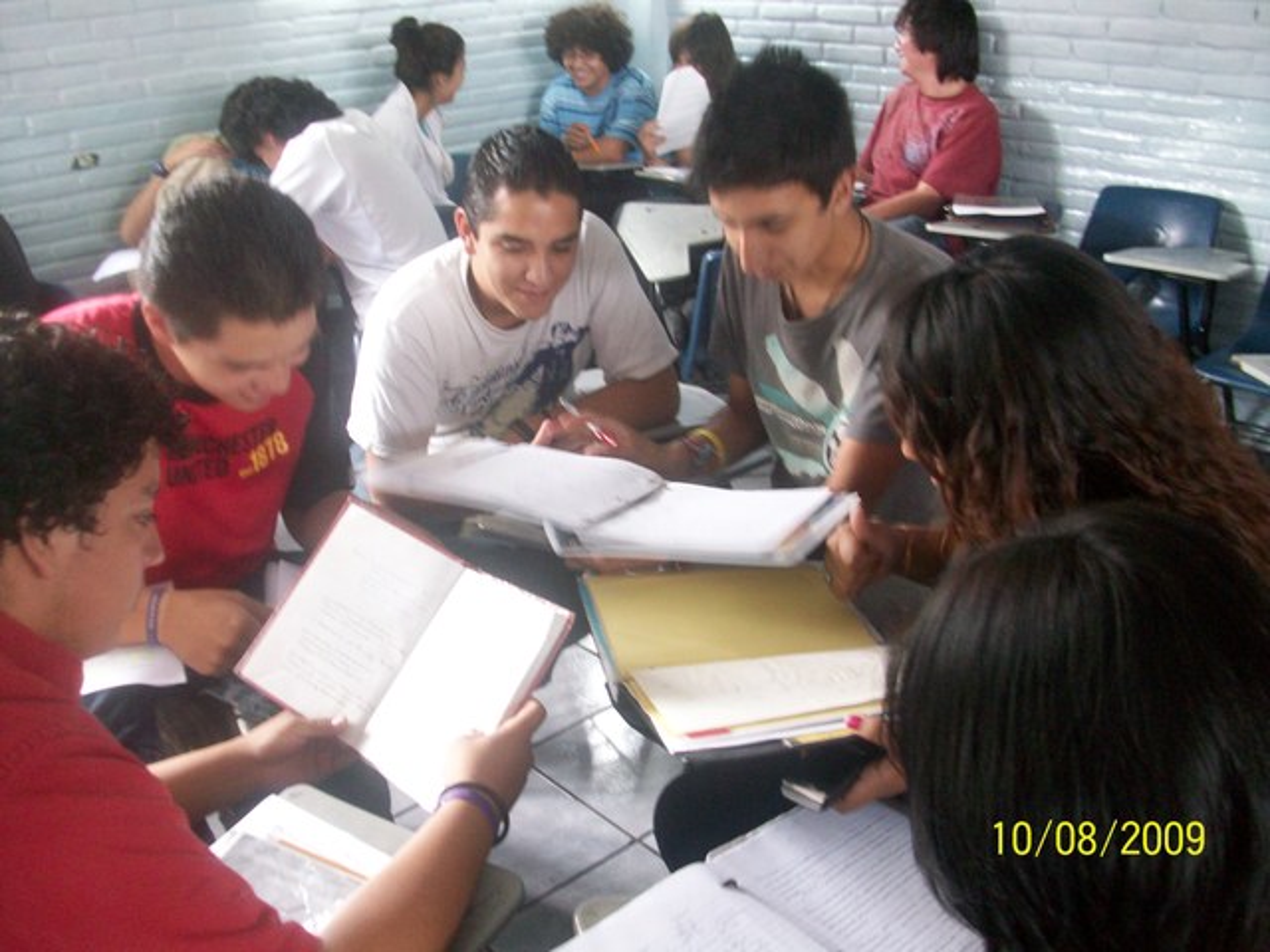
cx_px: 635
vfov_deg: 41.8
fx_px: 1247
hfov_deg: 54.0
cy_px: 476
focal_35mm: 34
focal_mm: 5.7
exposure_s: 1/20.2
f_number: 2.8
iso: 160
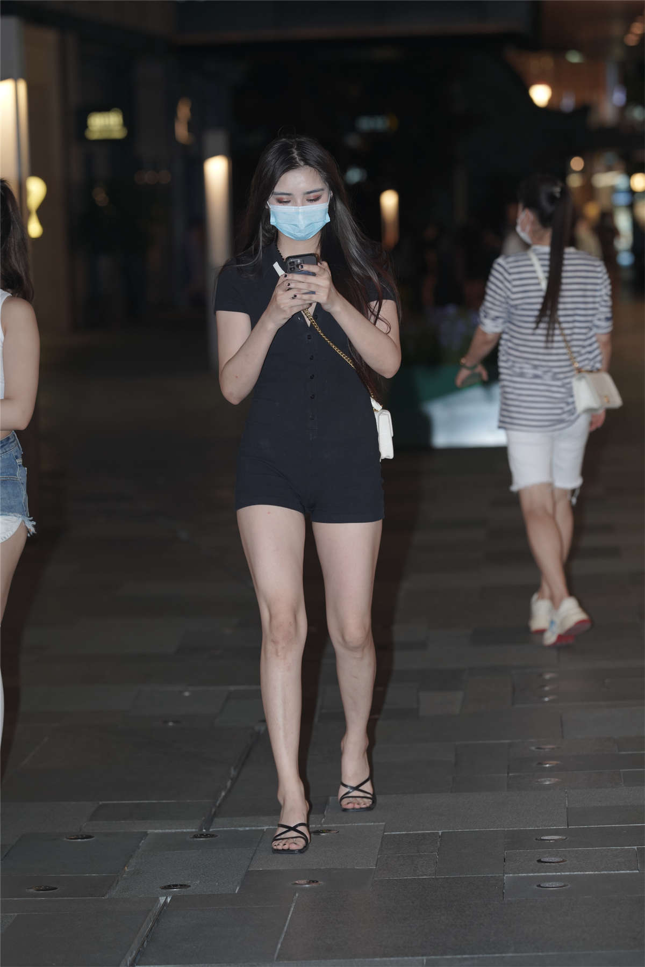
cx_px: 322
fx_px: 3628
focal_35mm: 135
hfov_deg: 10.2
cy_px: 484
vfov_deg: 15.2
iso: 640
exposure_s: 1/200
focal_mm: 135
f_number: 4
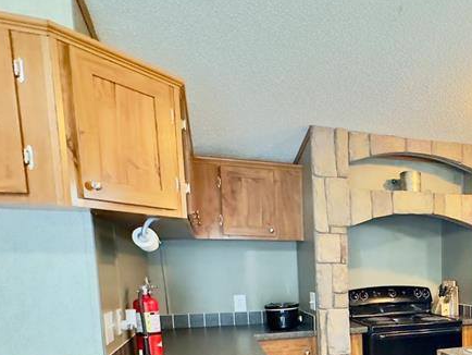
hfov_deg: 49.0
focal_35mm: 33
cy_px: 319
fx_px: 450
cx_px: 430
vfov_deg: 39.8
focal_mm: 2.22
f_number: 2.2
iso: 1250
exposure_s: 1/30
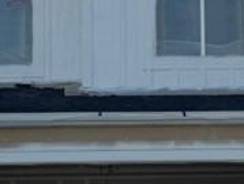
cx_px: 164
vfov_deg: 10.9
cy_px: 108
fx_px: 968
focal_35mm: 137
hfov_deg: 14.3
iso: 100
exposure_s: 1/5714
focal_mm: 6.76
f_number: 1.78
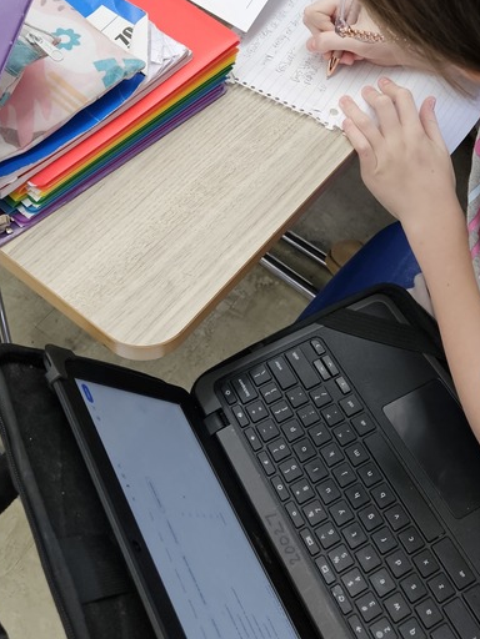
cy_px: 140
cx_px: 245
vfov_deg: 39.8
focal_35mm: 46
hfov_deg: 31.5
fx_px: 850
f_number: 1.8
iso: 320
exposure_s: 1/120
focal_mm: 5.4
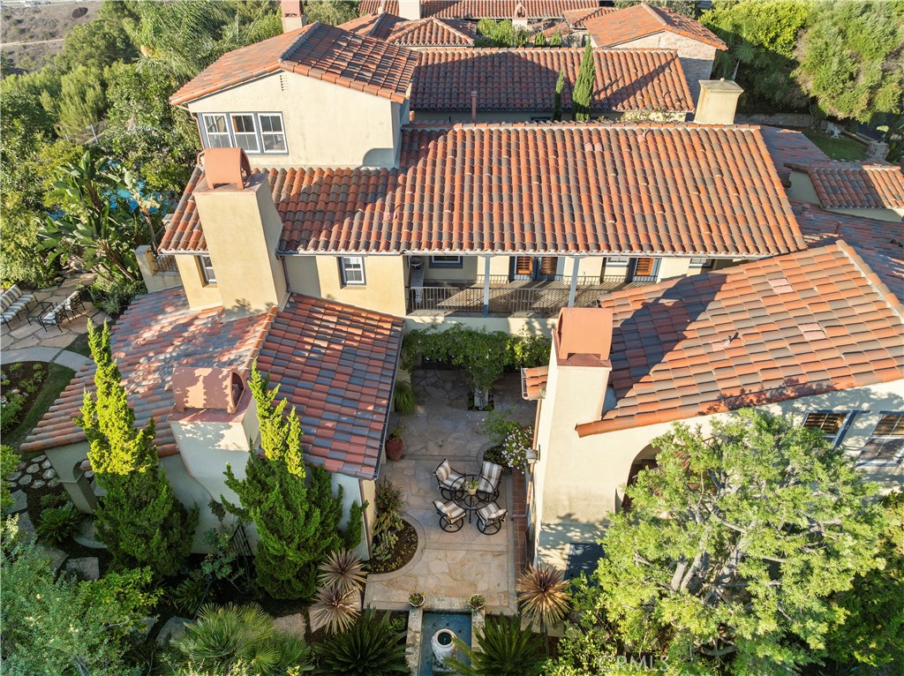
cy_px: 338
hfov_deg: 71.6
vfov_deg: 56.7
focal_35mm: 24
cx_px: 452
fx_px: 626
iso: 140
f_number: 2.8
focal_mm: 12.3
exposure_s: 1/120
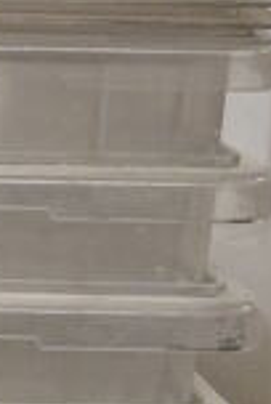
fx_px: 2023
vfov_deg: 11.4
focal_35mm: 180
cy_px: 331
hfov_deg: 7.1
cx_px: -441
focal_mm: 20
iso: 1100
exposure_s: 1/125
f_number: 3.5
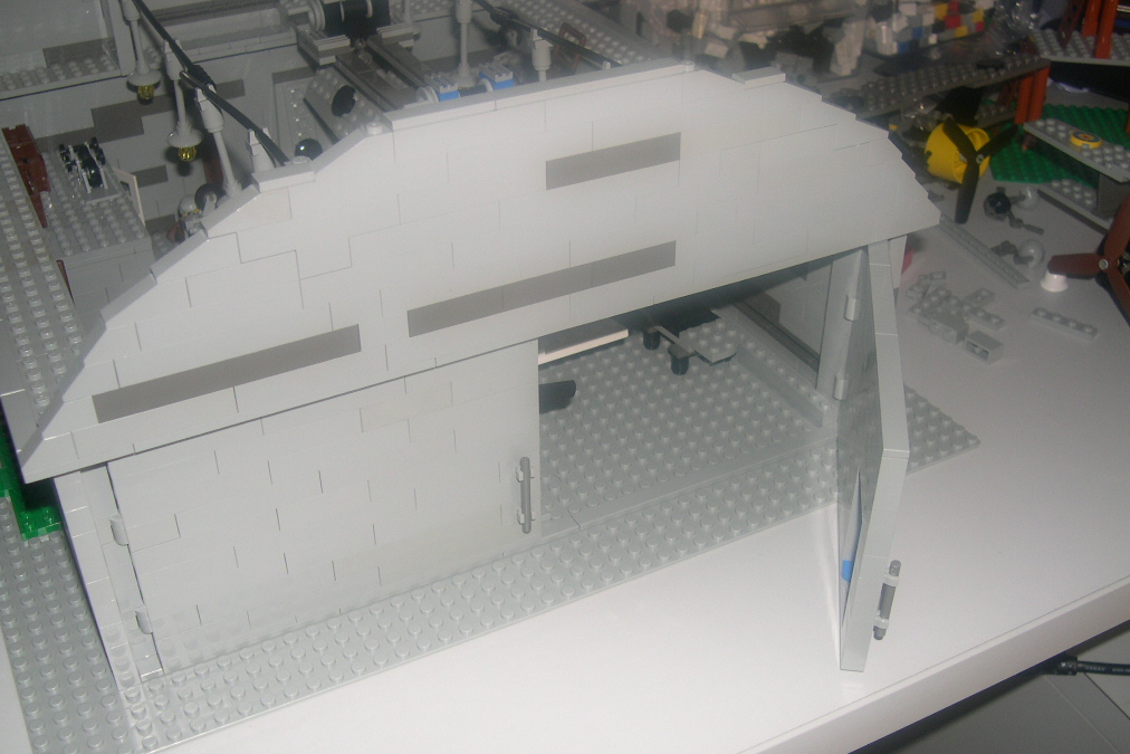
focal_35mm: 40
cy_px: 422
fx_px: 1256
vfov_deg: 33.4
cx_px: 571
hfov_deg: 48.5
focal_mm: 8
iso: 100
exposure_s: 1/60
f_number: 2.8
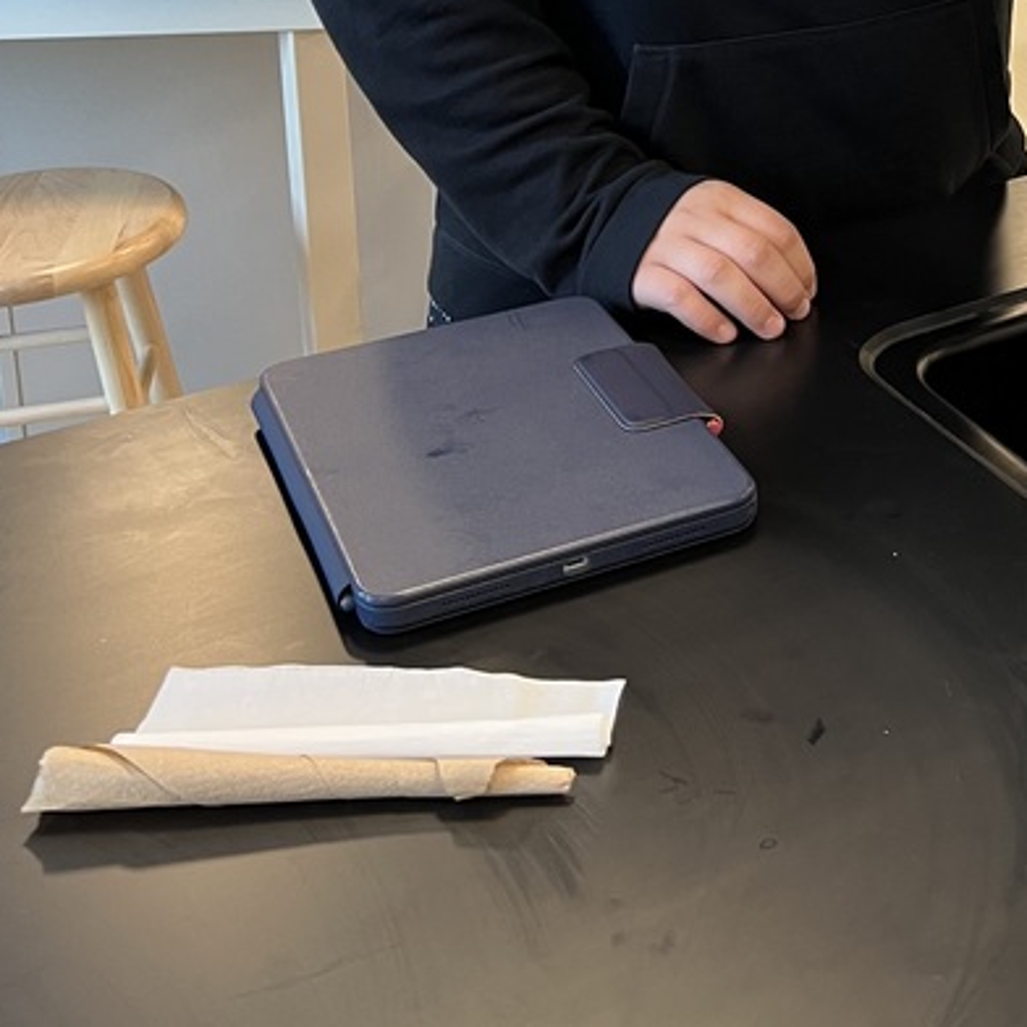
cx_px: 967
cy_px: -141
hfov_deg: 27.4
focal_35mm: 60
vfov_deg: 26.1
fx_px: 2014
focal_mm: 5.7
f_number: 1.5
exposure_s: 1/95
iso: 125
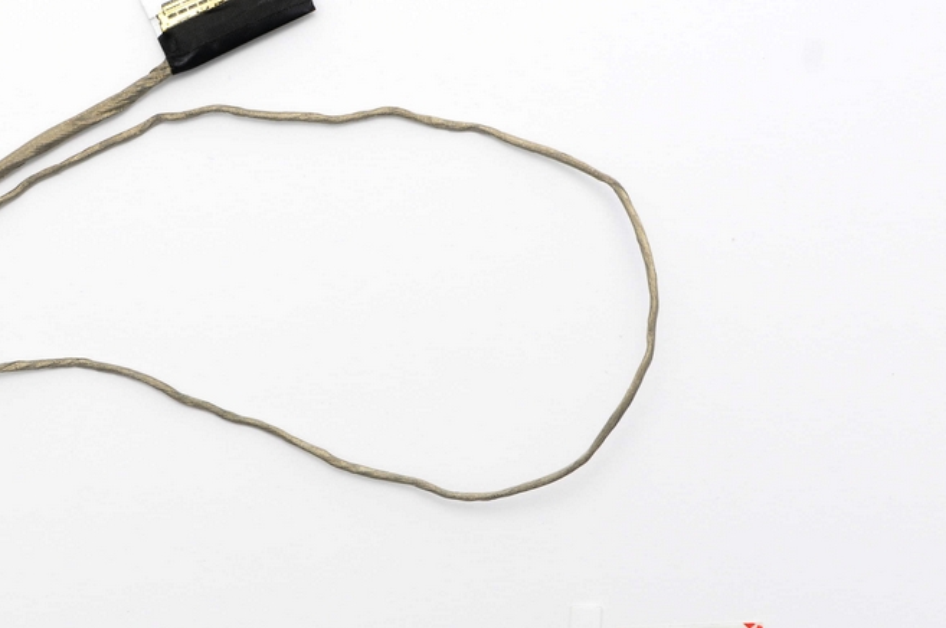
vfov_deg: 14.2
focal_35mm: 96
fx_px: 2517
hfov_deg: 21.2
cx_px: 299
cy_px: 367
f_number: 9
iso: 200
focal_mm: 35
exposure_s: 1/20
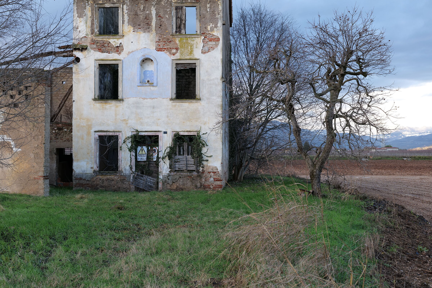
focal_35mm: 45
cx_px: 216
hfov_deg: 43.6
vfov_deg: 29.9
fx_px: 540
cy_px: 144
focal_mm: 45
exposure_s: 1/60
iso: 320
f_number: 6.3
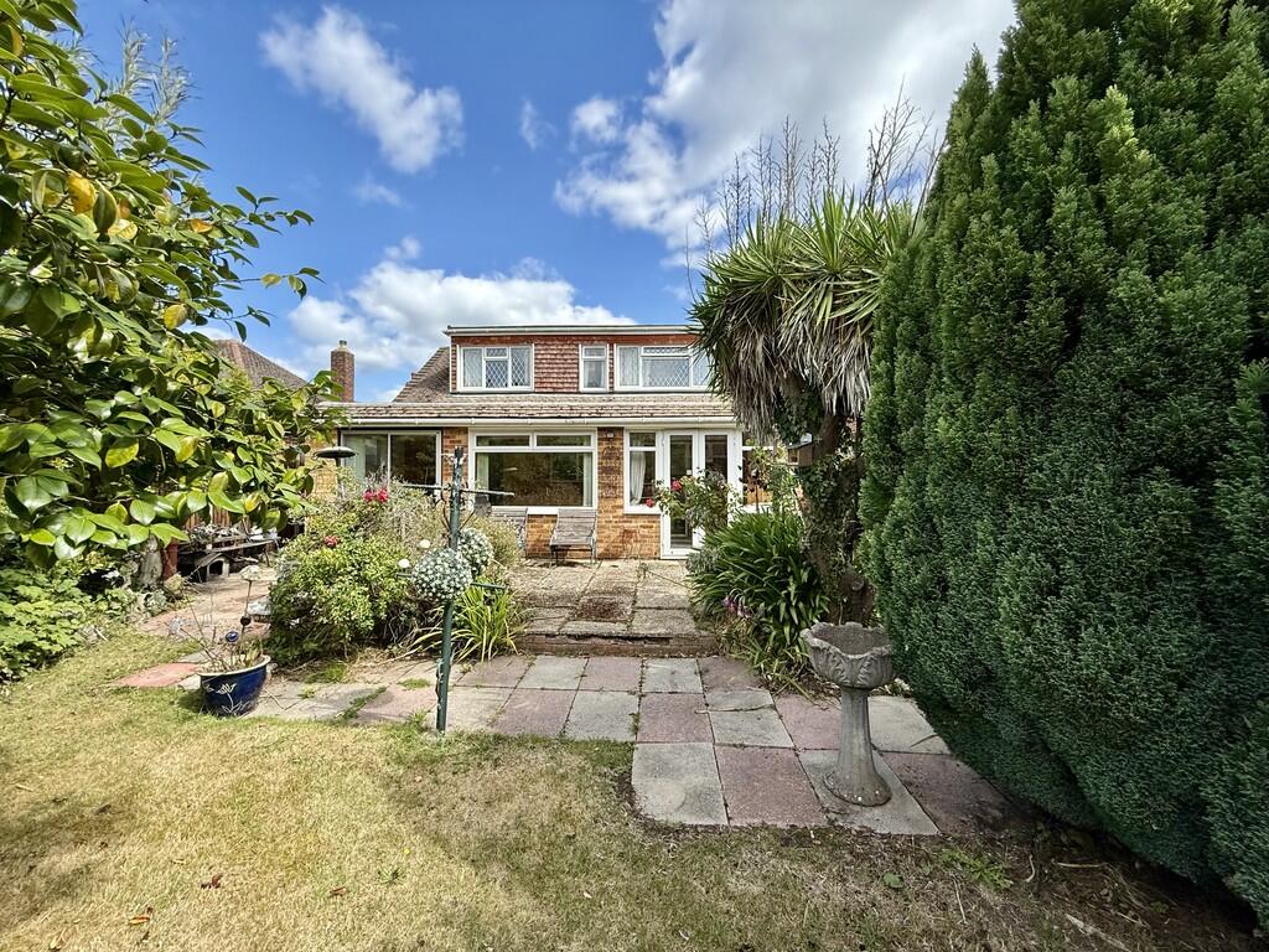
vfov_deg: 85.7
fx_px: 513
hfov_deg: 102.1
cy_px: 476
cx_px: 634
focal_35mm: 14
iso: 64
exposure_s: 1/1189
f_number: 2.2
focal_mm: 2.22
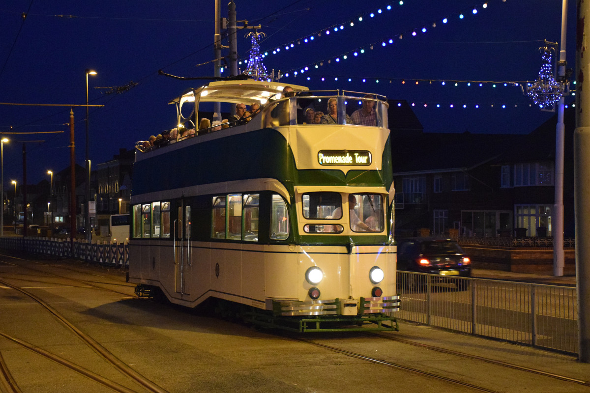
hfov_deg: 29.9
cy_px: 196
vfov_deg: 20.2
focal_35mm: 68
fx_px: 1106
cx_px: 295
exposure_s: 1/50
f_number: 4.5
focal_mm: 45
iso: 6400
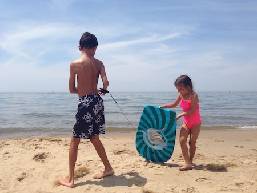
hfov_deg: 55.3
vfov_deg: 43.0
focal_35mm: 33
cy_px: 96
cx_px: 128
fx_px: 245
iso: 50
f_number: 2.4
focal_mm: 4.12
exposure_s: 1/2710
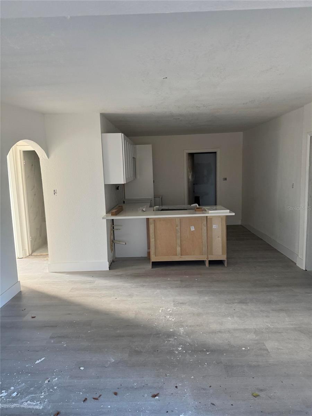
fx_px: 288
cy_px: 208
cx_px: 156
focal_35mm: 24
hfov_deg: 56.8
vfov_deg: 71.6
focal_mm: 6.76
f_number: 1.78
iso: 200
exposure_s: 1/113
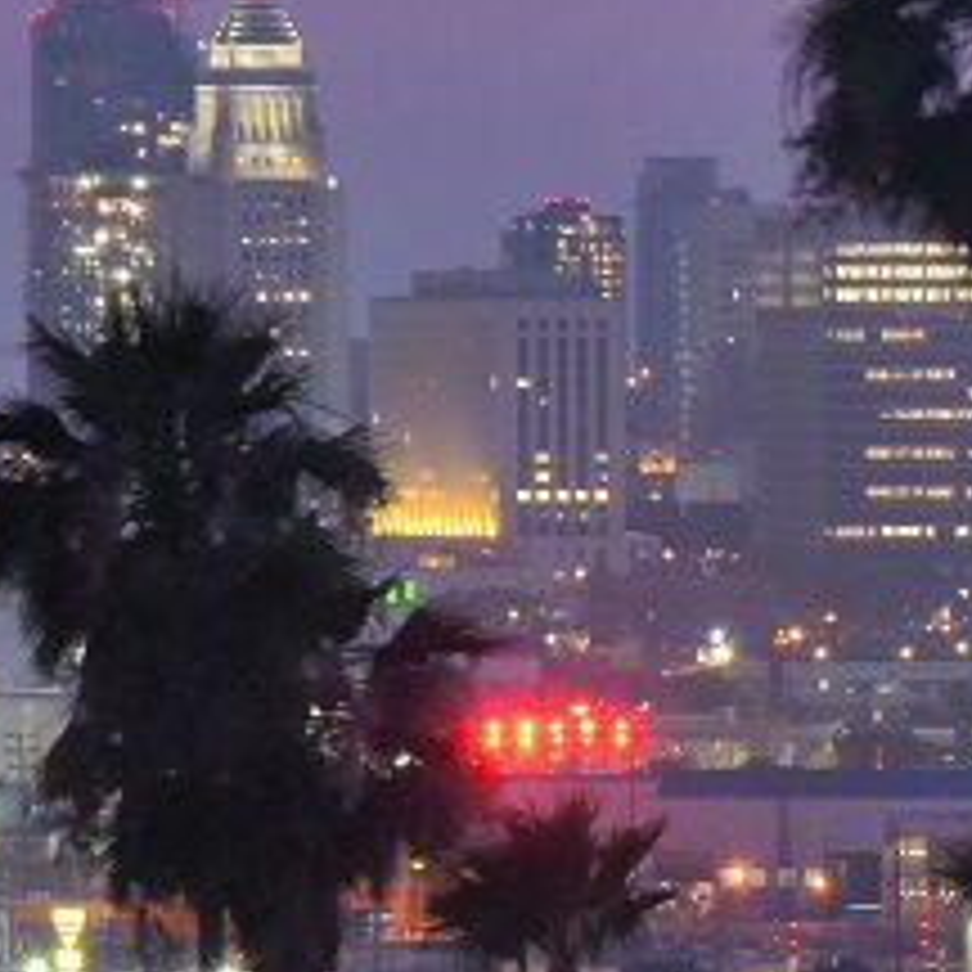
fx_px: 19663
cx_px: 2048
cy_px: 578
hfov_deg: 2.8
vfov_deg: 2.8
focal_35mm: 619
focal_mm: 105
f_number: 18
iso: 1000
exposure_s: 2
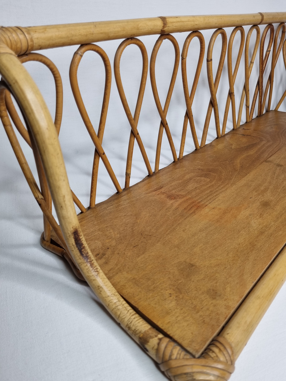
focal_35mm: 26
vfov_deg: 67.3
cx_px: 143
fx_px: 286
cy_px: 190
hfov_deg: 53.1
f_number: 1.8
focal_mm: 5.4
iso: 80
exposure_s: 1/100
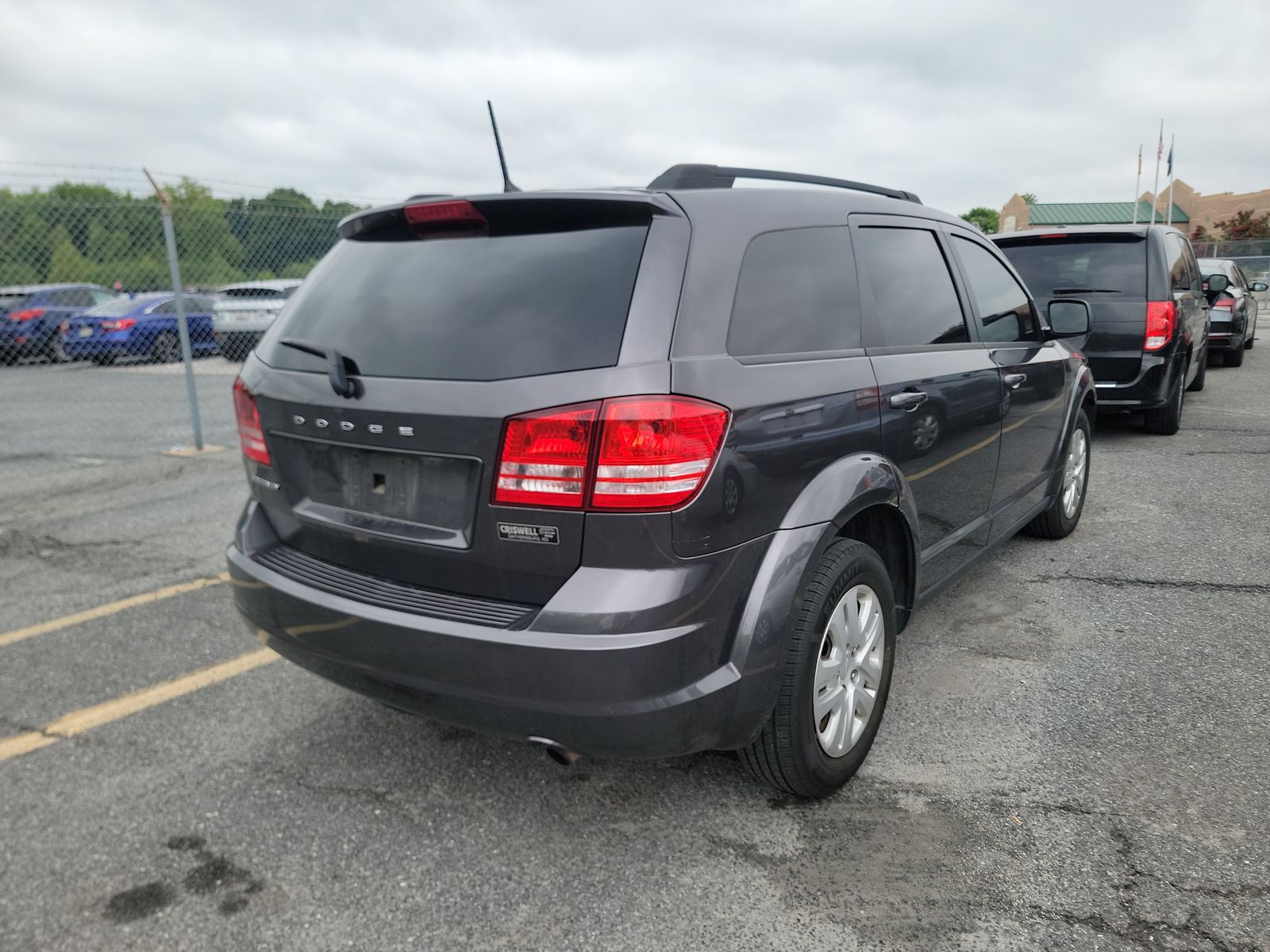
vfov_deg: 56.8
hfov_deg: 71.6
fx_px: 881
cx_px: 635
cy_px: 476
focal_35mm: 24
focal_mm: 6.7
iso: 50
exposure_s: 1/213
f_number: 1.8
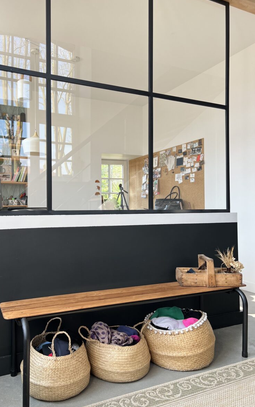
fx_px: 311
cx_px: 104
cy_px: 204
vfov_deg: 66.5
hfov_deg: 44.3
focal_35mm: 28
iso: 32
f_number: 1.5
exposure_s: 1/148
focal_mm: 5.7
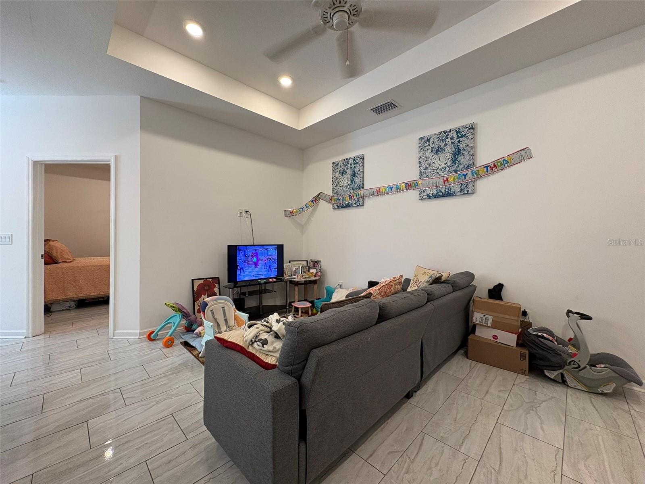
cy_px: 242
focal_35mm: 14
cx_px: 322
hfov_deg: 102.1
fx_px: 261
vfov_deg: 85.7
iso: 125
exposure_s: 1/60
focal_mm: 2.22
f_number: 2.2
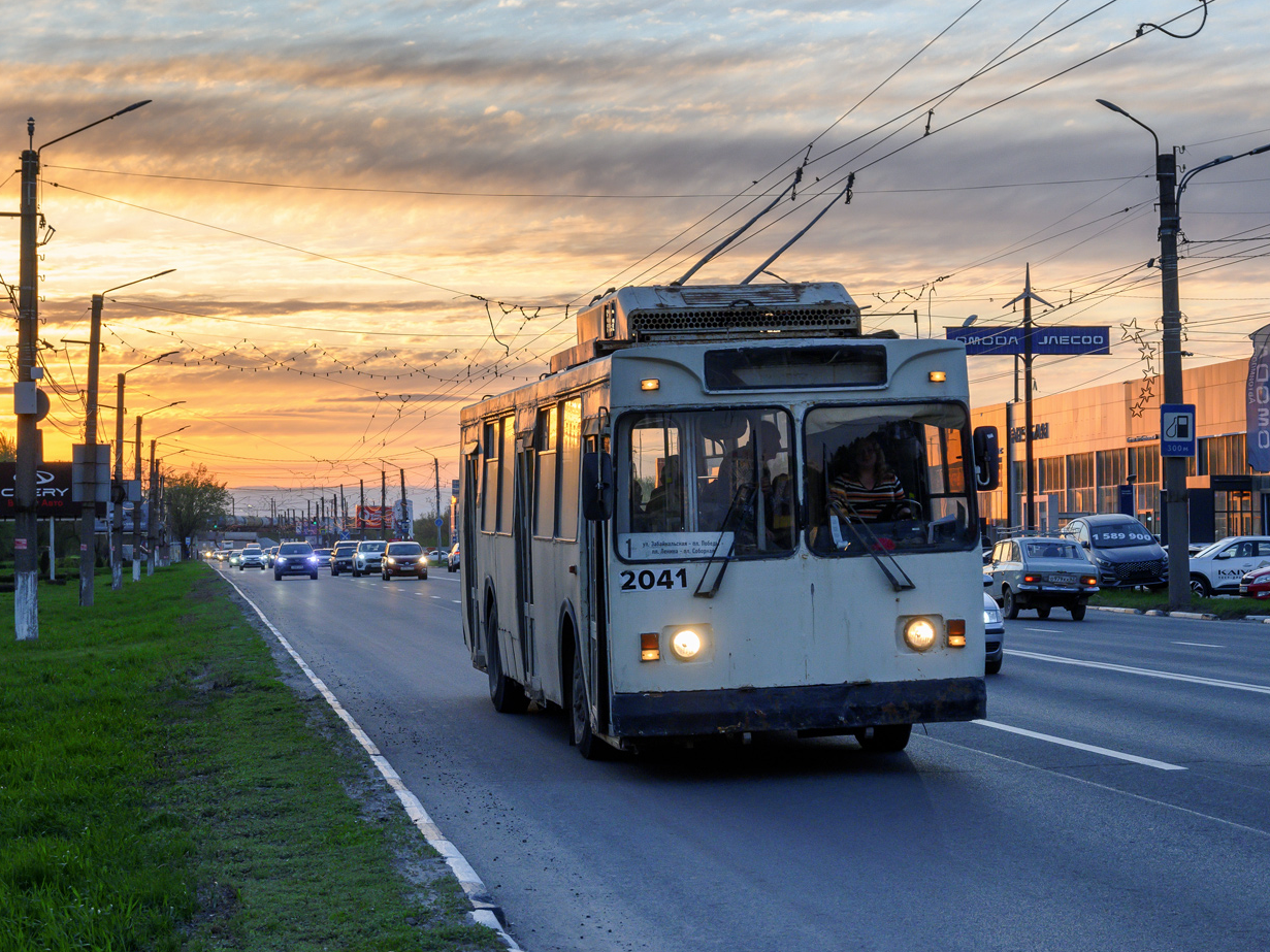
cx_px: 691
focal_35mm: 82
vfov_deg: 18.0
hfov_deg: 23.8
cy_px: 472
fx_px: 3008
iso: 640
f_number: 6.3
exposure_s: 1/320
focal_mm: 50
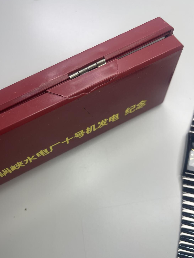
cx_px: 77
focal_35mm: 31
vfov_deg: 58.3
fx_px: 232
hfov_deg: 45.2
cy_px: 138
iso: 32
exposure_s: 1/122
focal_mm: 5.1
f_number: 1.6
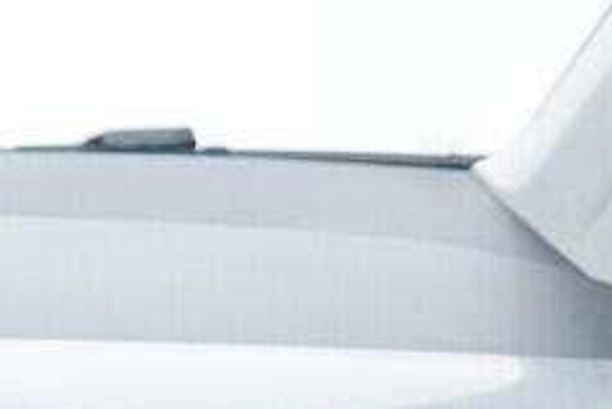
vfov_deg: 8.7
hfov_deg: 11.8
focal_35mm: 155
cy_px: 575
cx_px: -638
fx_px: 2636
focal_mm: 24
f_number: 2.8
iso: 160
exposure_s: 1/40
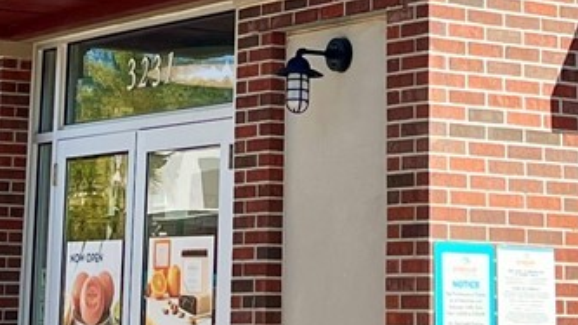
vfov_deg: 8.6
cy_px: -224
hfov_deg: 15.8
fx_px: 2084
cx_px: 288
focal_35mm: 136
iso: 50
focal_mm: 5.7
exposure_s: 1/2915
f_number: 1.5
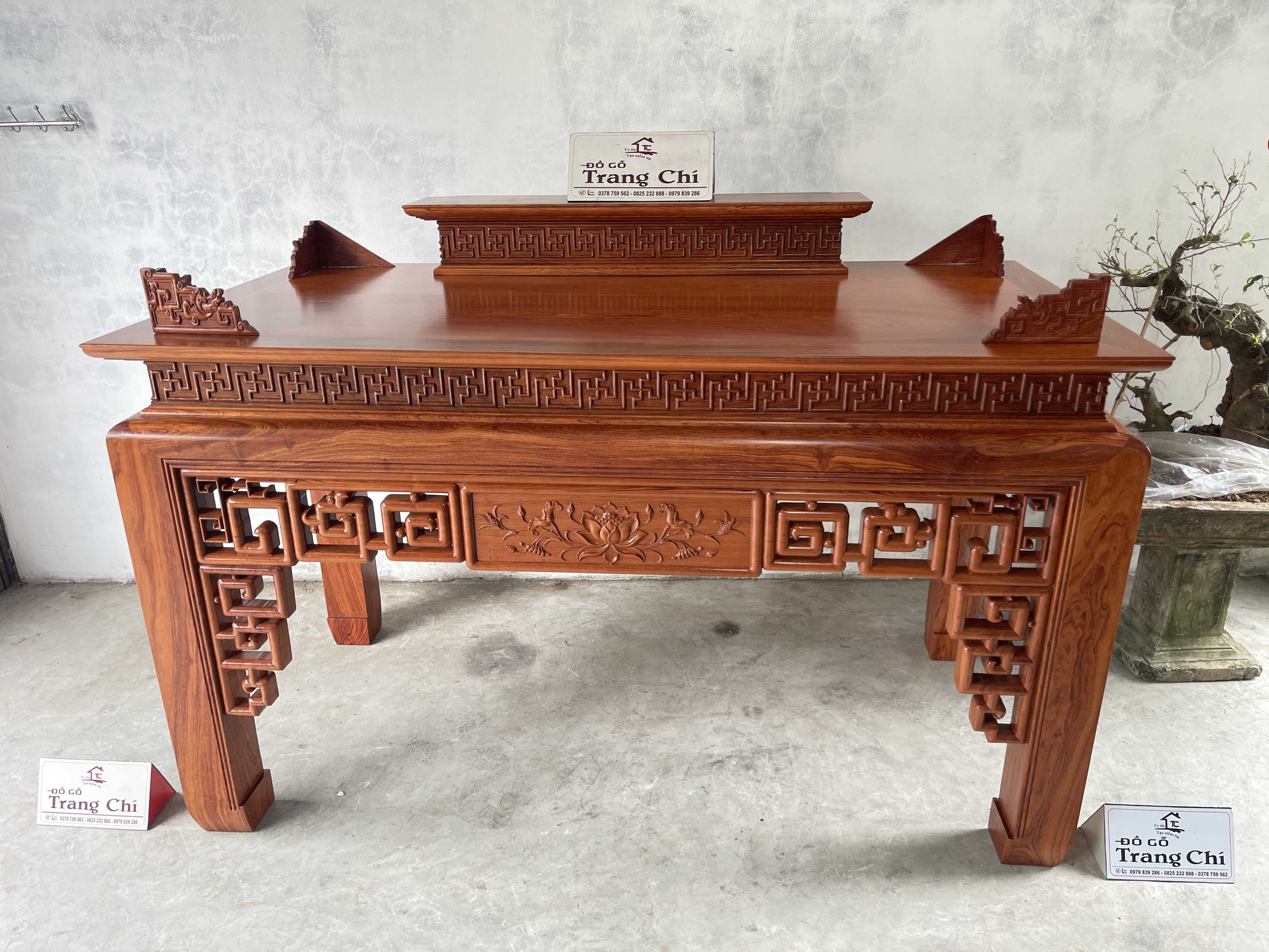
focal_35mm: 25
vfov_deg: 54.9
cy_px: 476
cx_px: 634
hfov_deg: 69.4
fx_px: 916
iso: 64
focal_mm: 5.1
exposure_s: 1/121
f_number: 1.6
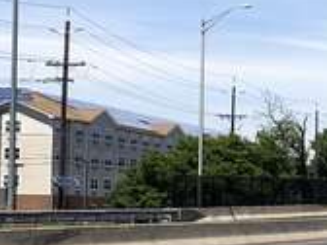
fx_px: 1256
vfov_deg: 11.1
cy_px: 167
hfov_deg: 12.8
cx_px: 666
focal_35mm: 133
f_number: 1.8
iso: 20
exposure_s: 1/2315
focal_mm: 4
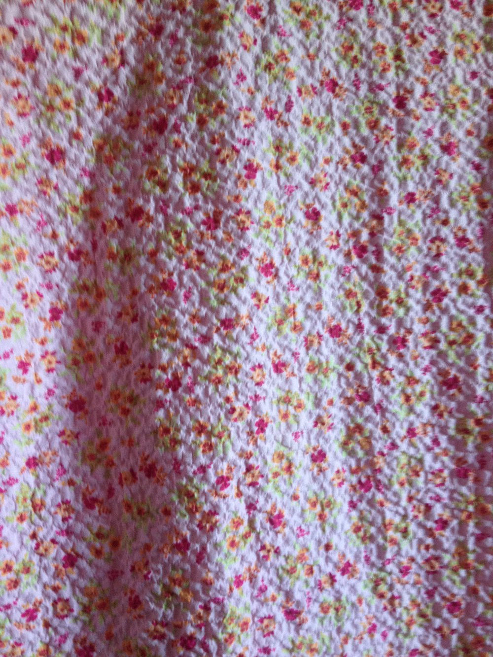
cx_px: 246
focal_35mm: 35
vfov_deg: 52.6
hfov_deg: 40.7
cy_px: 328
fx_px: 665
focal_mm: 4.28
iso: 125
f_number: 2.4
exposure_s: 1/20
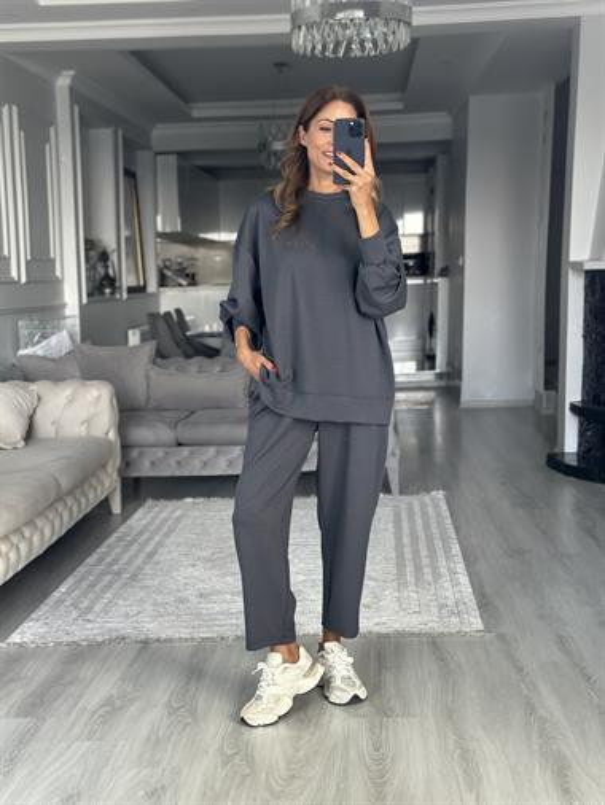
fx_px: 1118
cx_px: 302
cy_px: 402
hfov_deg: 30.3
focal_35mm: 48
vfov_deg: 39.6
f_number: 1.78
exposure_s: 1/68
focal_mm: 6.86
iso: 125
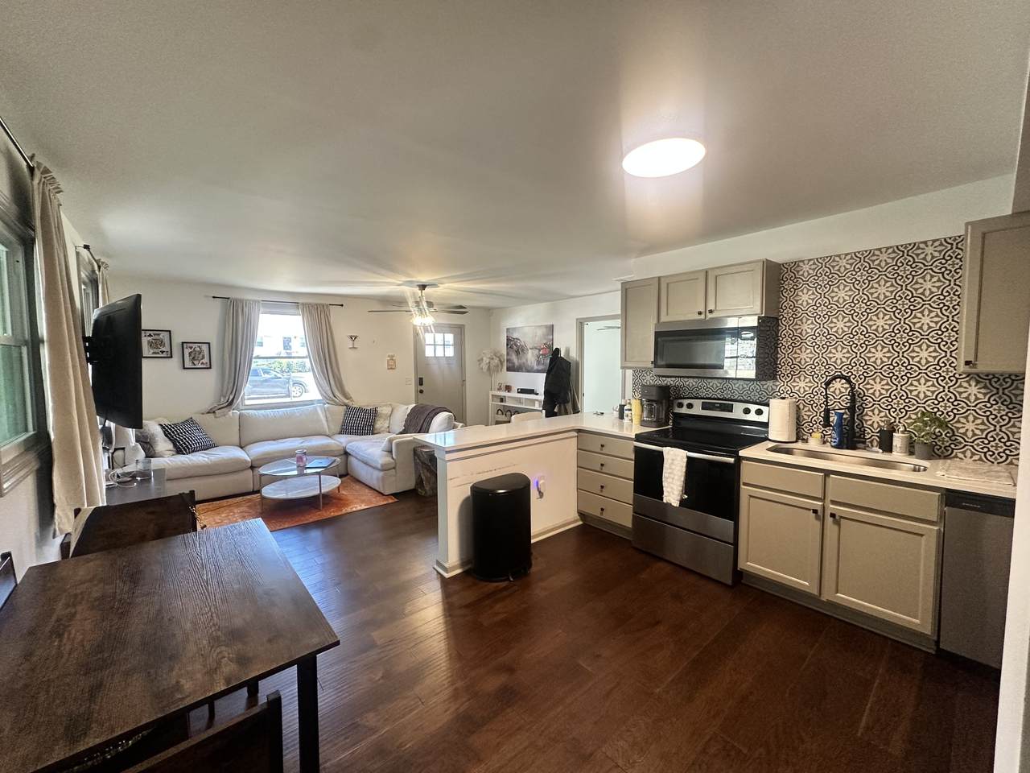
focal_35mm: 14
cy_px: 386
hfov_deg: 102.1
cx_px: 515
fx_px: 417
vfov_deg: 85.7
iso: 250
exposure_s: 1/99
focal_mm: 2.22
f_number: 2.2
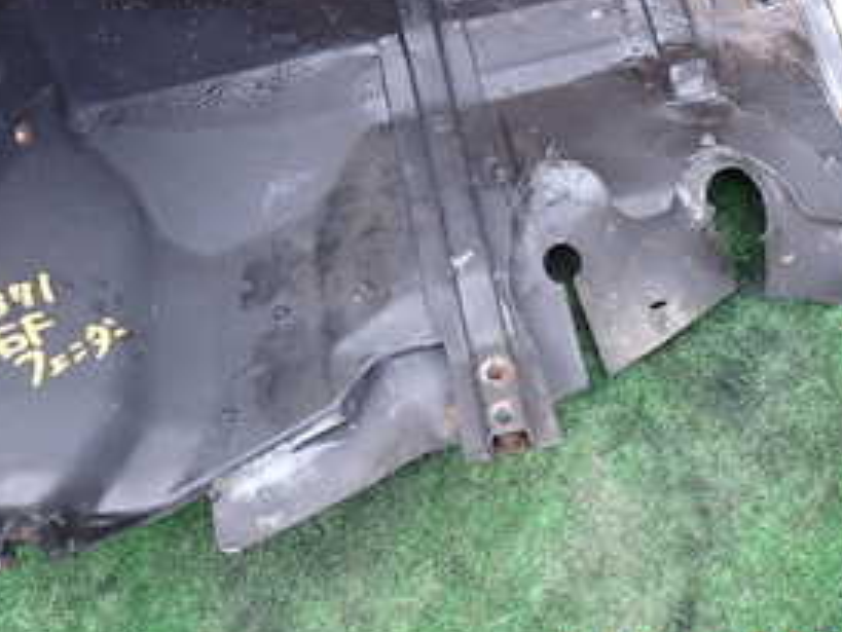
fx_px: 1338
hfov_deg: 34.8
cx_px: 333
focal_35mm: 55
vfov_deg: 25.4
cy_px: 12
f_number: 2.8
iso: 100
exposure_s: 1/100
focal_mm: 4.5
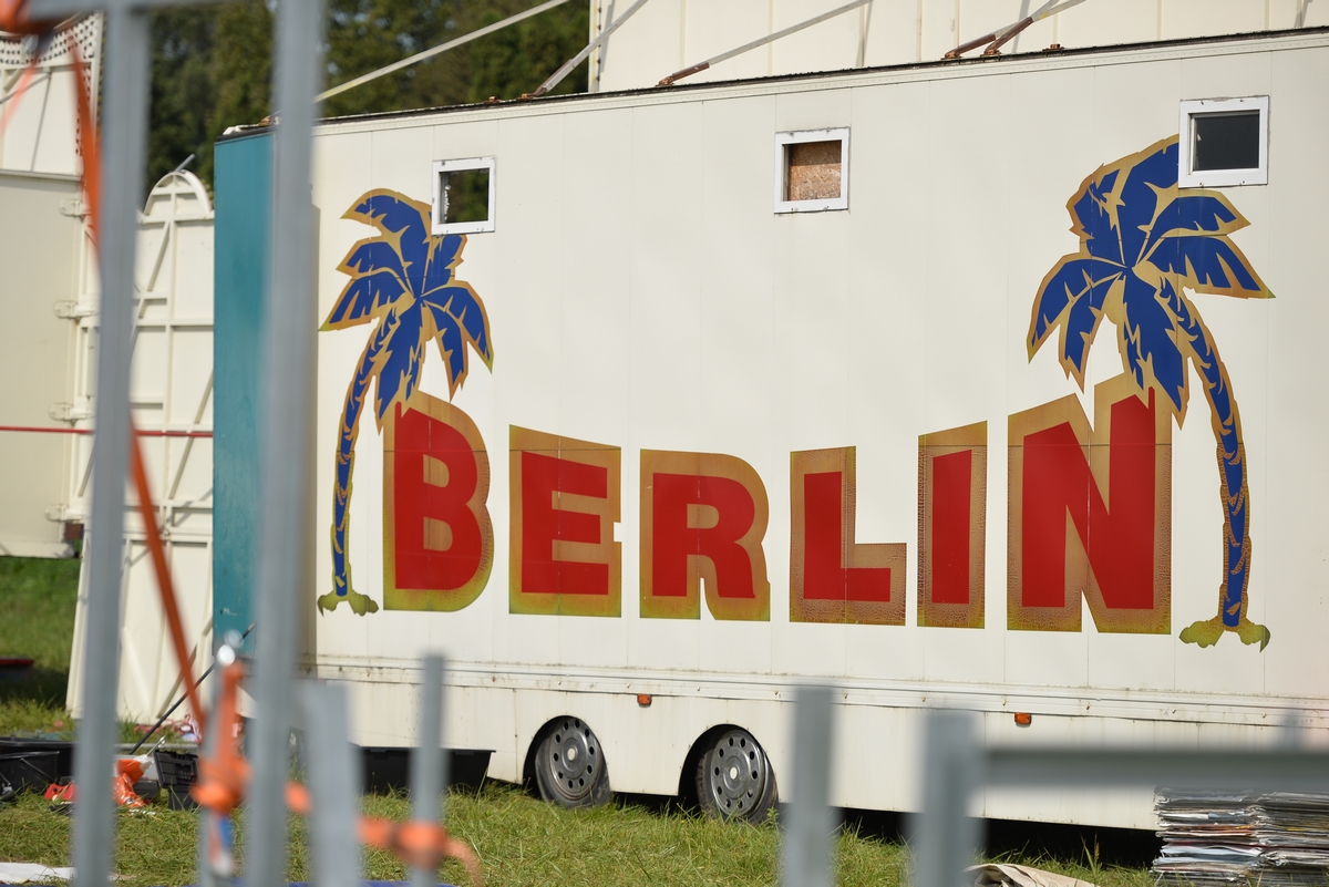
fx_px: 5724
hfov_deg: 13.2
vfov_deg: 8.9
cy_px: 444
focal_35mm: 155
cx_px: 664
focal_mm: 155
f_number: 2.8
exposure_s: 1/4000
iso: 160
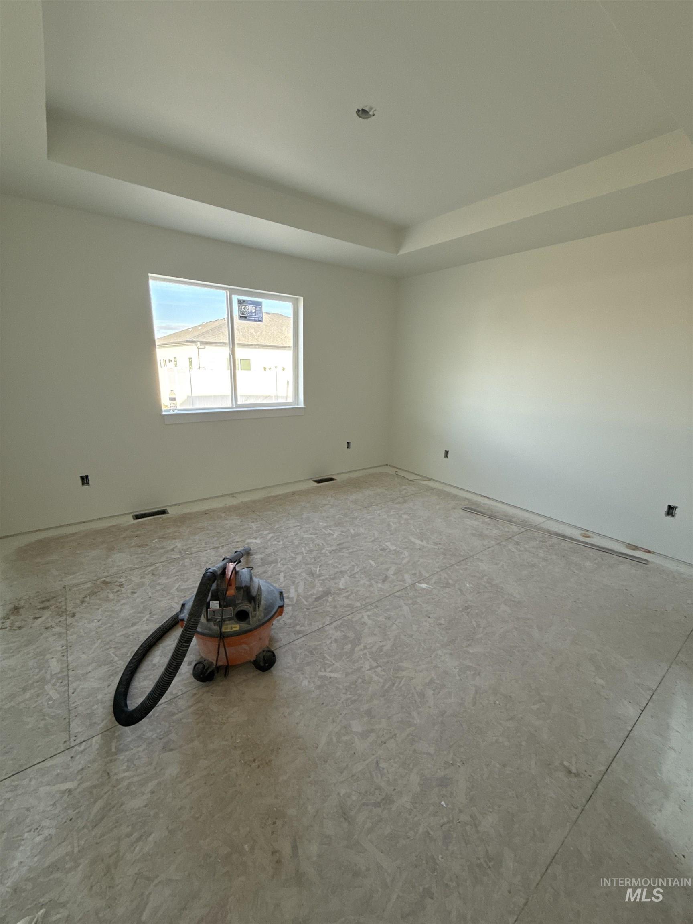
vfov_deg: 102.1
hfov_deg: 85.7
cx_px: 346
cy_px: 462
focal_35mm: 14
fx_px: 374
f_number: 2.2
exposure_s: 1/99
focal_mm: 2.22
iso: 160
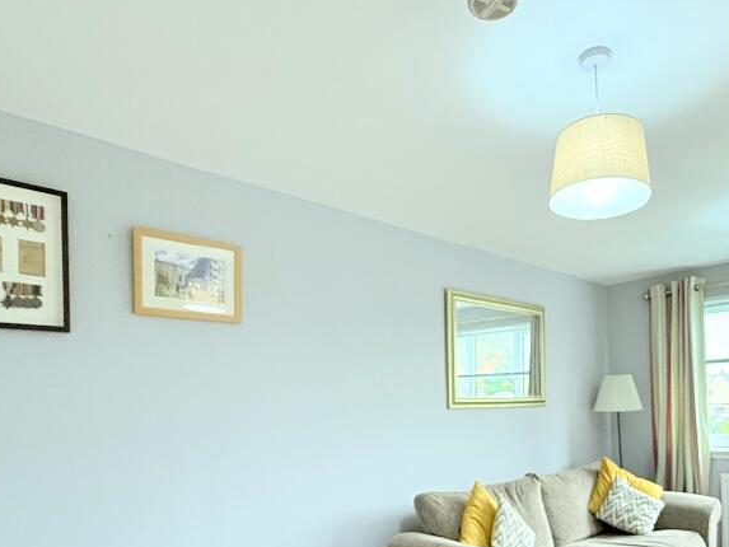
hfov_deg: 68.8
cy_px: 403
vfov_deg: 52.7
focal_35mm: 25
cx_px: 434
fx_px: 527
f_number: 2.2
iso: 400
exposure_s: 1/50
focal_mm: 2.22
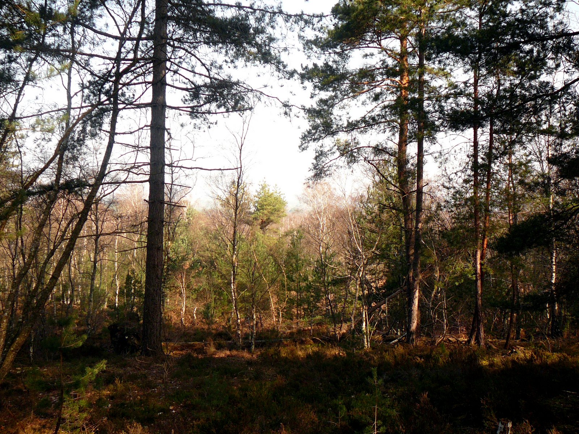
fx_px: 585
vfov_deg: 40.7
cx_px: 290
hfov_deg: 52.6
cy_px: 217
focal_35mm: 35
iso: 80
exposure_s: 1/320
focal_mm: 5.2
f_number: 2.8
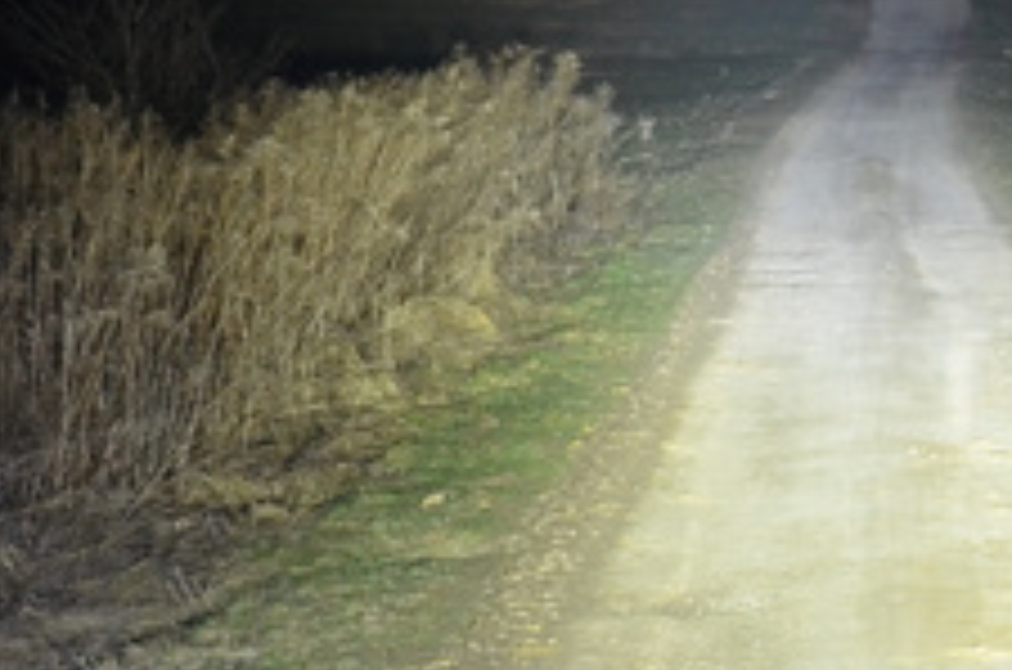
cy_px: 796
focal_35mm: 160
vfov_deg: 8.5
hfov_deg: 11.9
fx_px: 4488
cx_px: 1804
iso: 800
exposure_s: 1/2.5
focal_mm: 24
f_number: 4.5
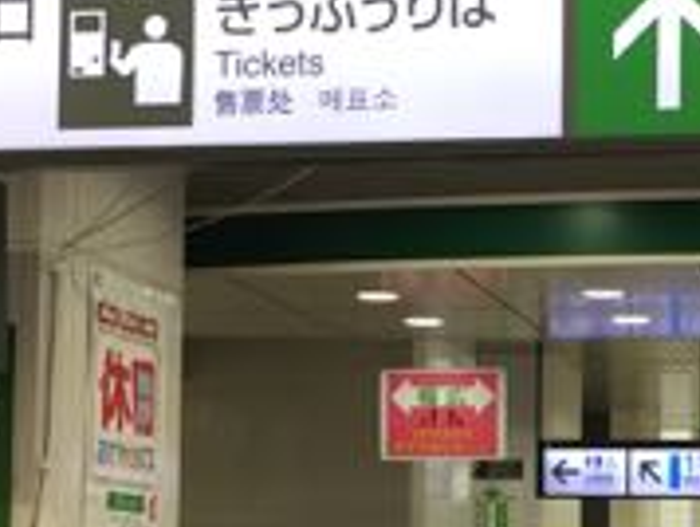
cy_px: 468
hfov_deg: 18.6
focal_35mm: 104
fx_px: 2106
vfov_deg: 14.1
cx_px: 602
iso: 64
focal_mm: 4.15
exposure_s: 1/30
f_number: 2.2
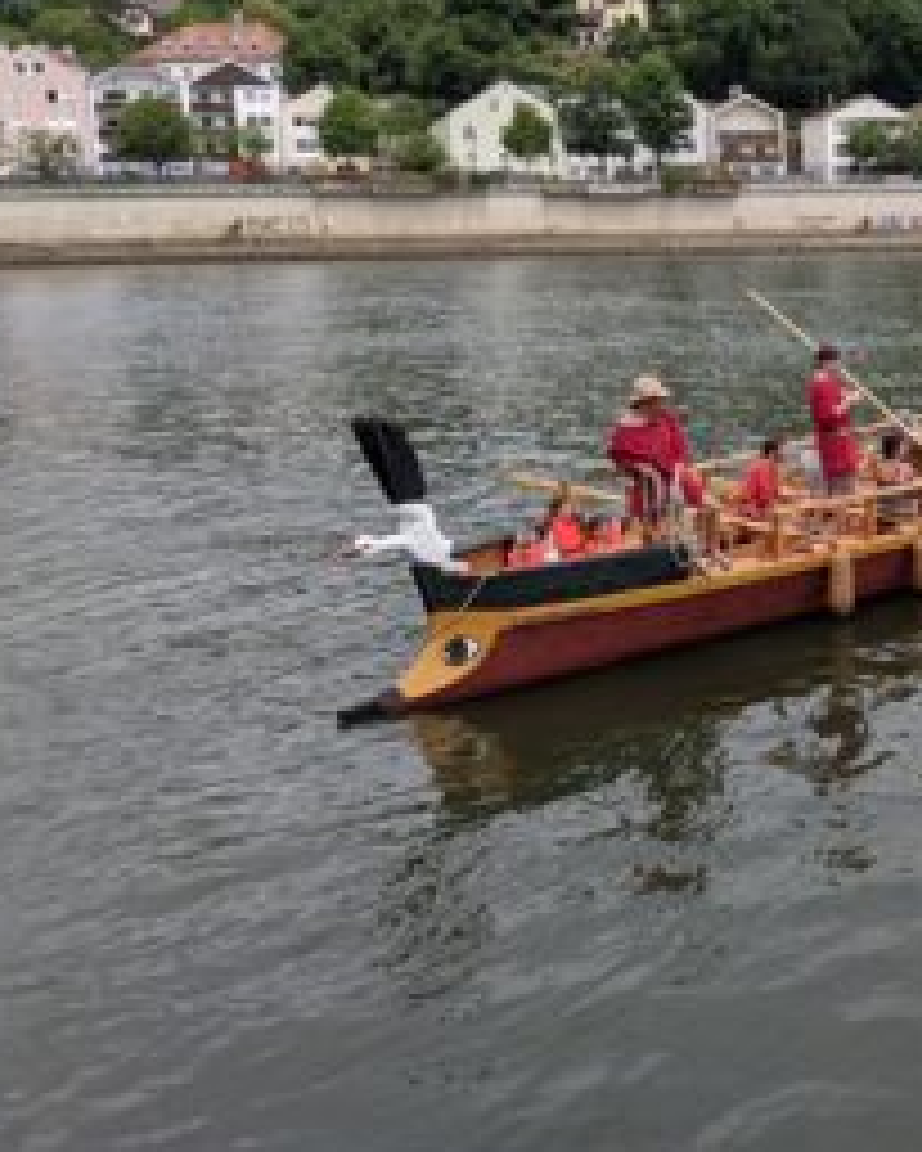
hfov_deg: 31.8
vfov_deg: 41.9
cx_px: 902
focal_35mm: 44
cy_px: 482
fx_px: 1500
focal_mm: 4.44
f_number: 1.8
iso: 52
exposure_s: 1/3344
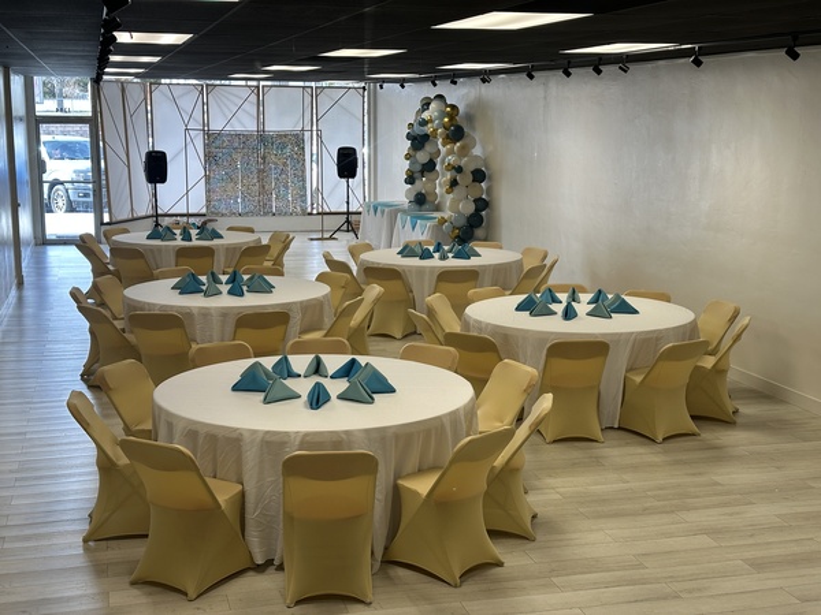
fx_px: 1138
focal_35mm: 48
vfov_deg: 30.3
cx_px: 410
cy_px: 308
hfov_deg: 39.7
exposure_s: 1/120
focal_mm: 6.86
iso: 50
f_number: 1.78
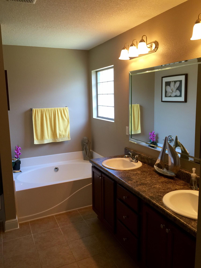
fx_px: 225
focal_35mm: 29
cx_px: 100
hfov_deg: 48.2
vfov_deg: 61.7
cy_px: 134
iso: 40
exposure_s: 1/30
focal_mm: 4.15
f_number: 2.2
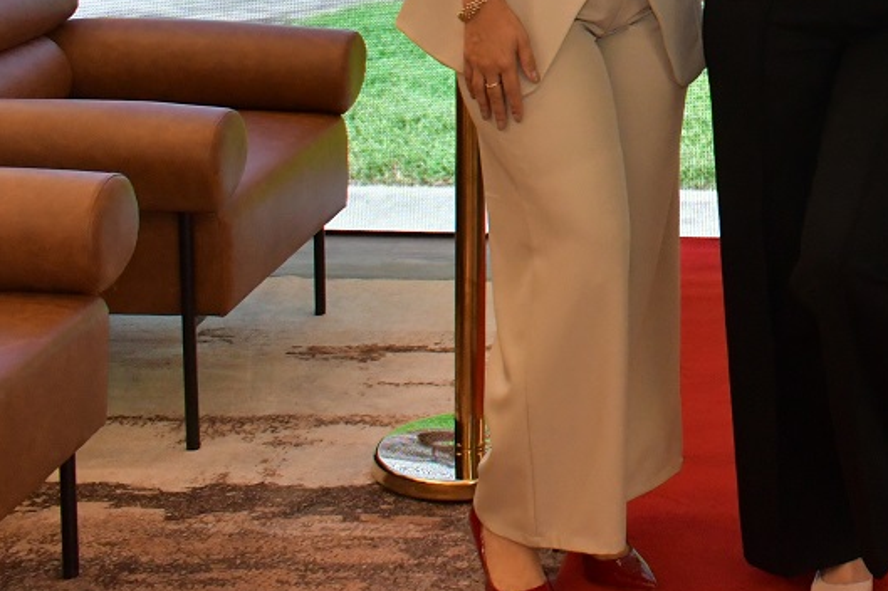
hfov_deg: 23.7
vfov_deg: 16.7
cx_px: 1031
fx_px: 1947
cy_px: -59
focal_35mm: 79
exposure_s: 1/100
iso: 2000
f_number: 4.5
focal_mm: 20
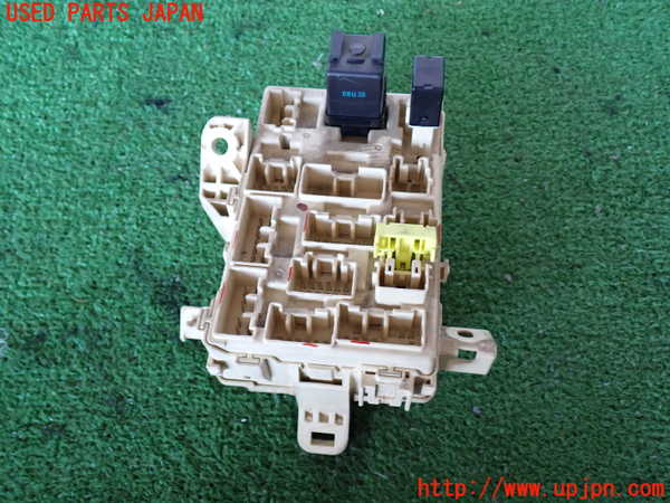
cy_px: 252
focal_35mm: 32
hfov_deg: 56.8
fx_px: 619
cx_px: 335
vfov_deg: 44.2
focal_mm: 5.79
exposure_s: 1/30
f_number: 2.4
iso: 250
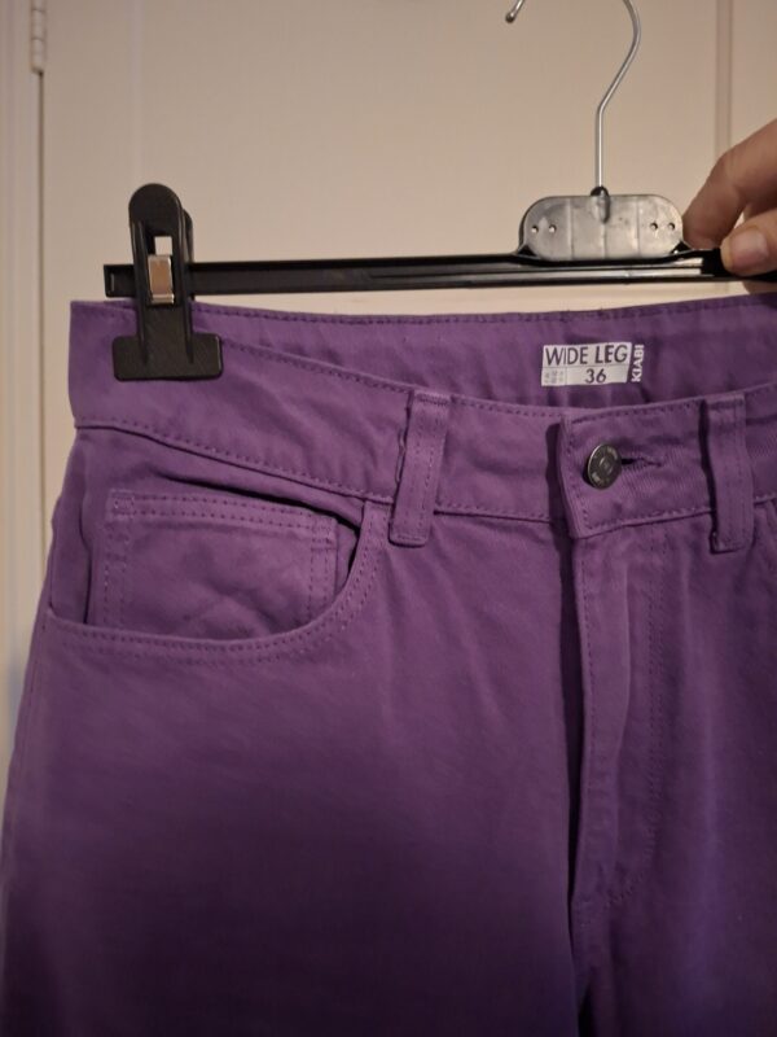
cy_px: 518
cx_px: 388
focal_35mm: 23
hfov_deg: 58.9
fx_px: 688
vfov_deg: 73.9
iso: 1000
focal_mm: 5.54
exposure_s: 1/20
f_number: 1.8
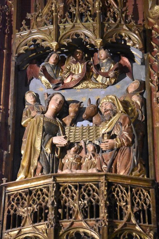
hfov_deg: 8.7
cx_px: 80
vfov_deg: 13.0
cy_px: 120
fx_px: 1043
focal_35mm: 158
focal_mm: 105
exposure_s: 1/100
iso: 12800
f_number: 4.8
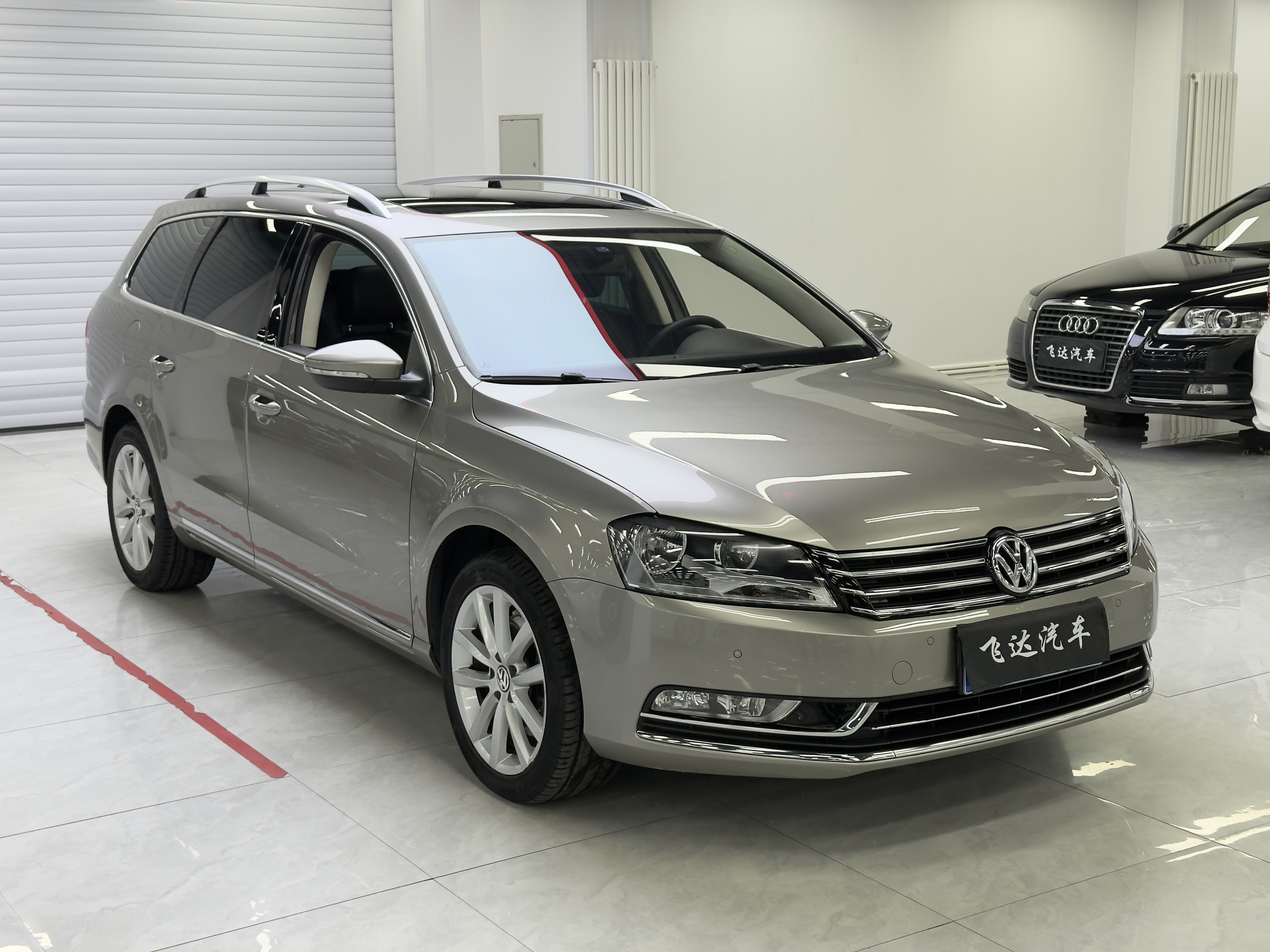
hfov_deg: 39.7
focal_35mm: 48
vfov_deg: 30.3
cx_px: 635
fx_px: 1761
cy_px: 476
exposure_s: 1/100
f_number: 1.78
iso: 64
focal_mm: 6.76
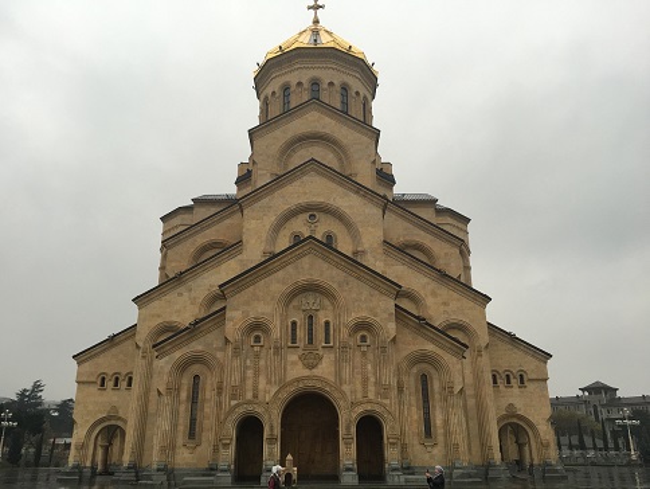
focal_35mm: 29
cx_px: 325
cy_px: 244
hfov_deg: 61.6
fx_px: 545
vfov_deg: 48.3
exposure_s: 1/100
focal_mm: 4.15
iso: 40
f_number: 2.2
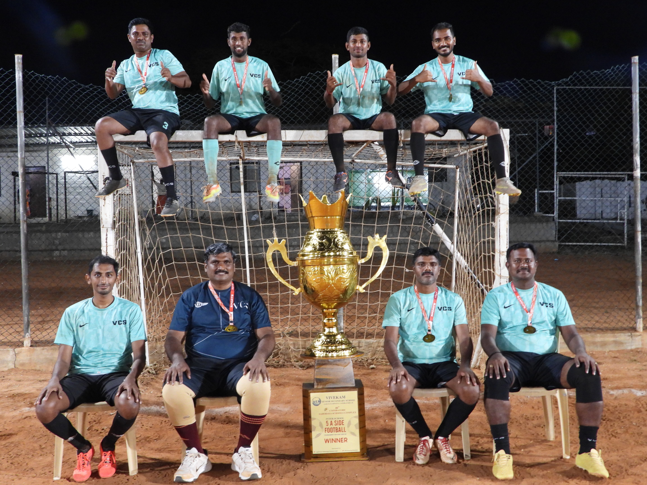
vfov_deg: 37.7
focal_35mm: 38
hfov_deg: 49.0
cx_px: 324
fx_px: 710
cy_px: 242
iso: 500
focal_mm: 6.8
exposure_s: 1/8
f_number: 3.2
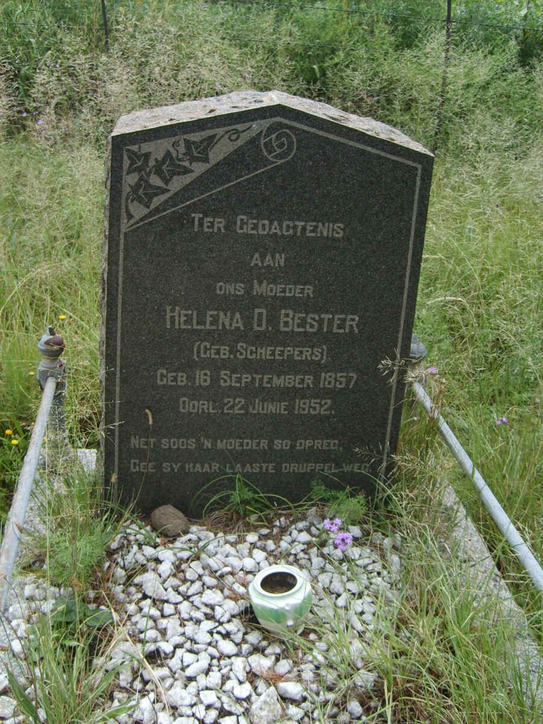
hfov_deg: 40.7
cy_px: 362
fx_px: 732
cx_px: 272
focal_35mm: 35
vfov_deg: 52.6
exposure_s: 1/350
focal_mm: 5.8
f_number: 2.8
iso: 50
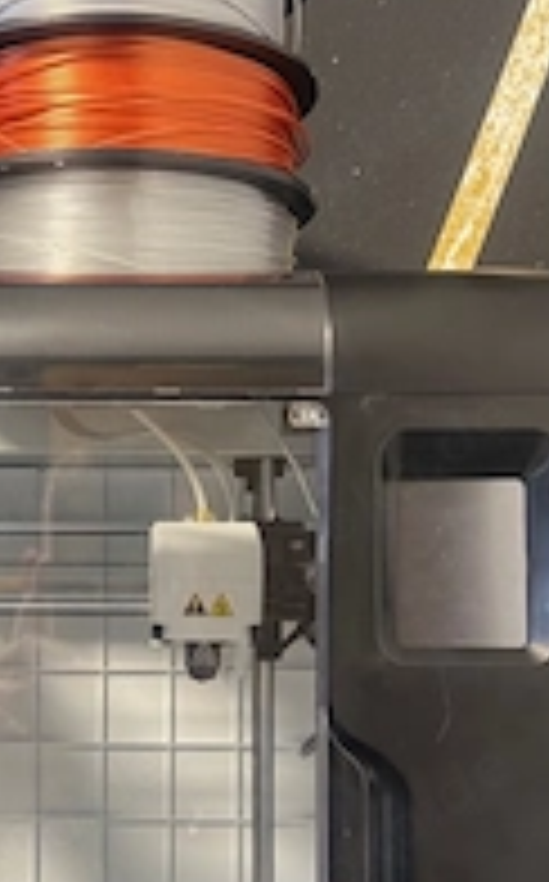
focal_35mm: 52
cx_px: 130
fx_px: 1249
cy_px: 544
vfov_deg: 38.7
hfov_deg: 24.5
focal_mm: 6.76
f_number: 1.78
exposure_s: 1/50
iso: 800
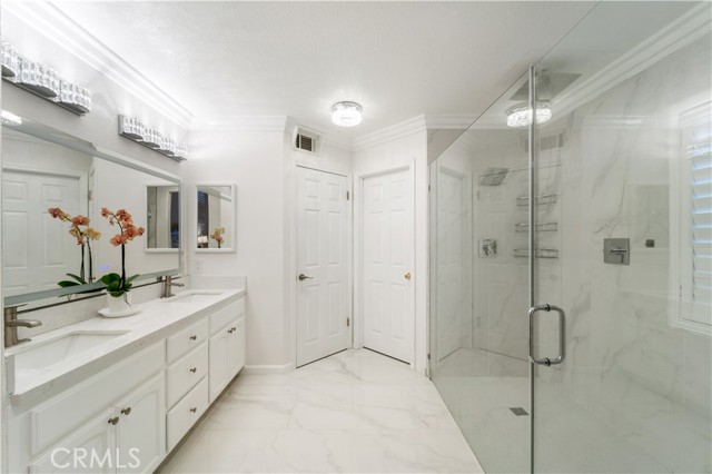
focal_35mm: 14
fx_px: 277
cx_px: 356
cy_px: 237
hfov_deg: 104.3
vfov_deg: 81.1
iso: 320
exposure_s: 1/30
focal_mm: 14
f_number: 6.3
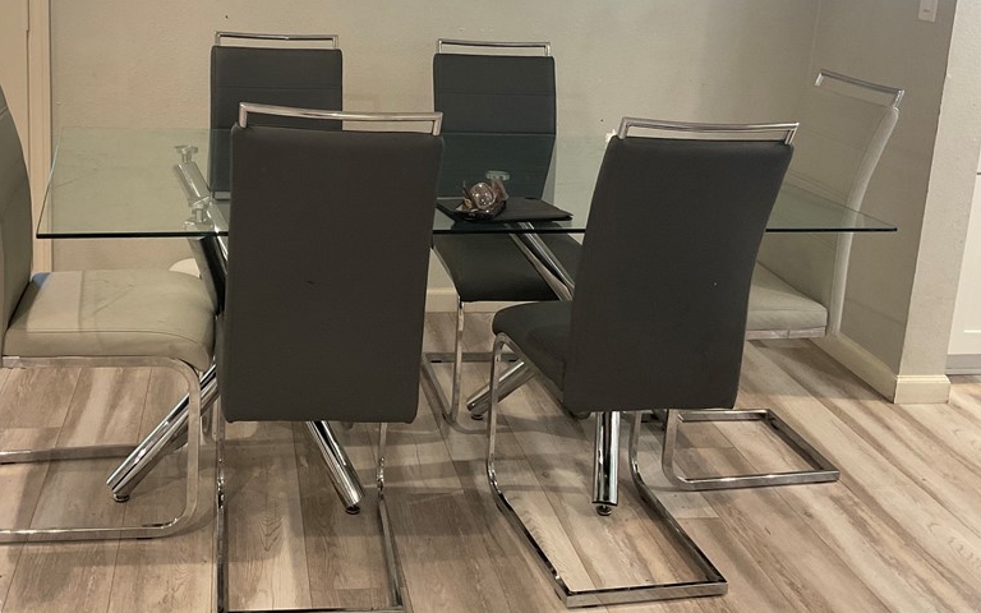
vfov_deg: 30.6
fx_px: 1096
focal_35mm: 41
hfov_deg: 48.0
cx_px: 402
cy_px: 138
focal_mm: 3
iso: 125
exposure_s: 1/60
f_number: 1.8
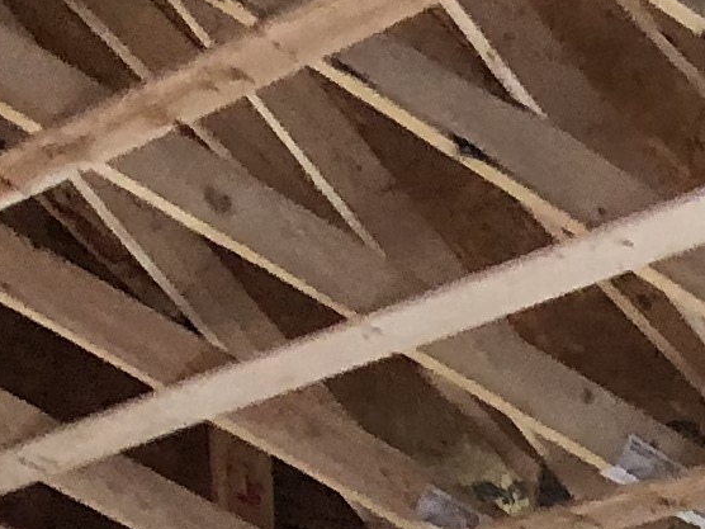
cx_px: 2105
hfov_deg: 8.3
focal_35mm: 203
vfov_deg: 6.6
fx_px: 4134
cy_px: 1601
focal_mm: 3.99
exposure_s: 1/30
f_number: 1.8
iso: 25
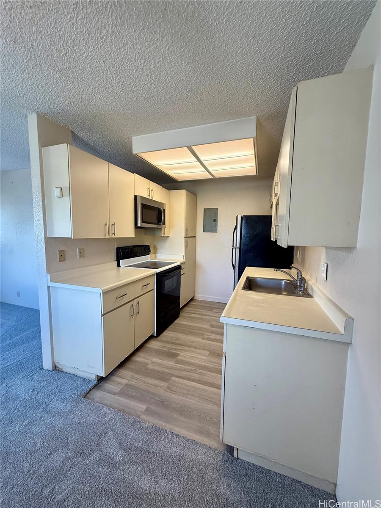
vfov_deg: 102.1
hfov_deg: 85.7
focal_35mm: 14
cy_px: 254
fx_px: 205
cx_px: 190
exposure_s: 1/120
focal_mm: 2.22
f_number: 2.2
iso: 200
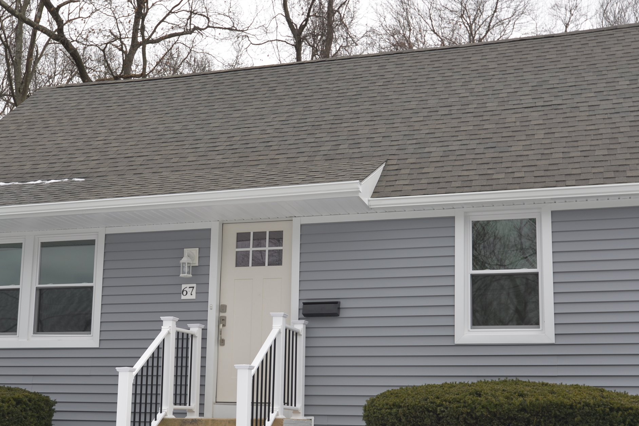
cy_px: 266
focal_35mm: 57
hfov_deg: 35.0
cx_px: 266
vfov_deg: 23.7
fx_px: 1012
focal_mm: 35
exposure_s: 1/160
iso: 200
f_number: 6.3
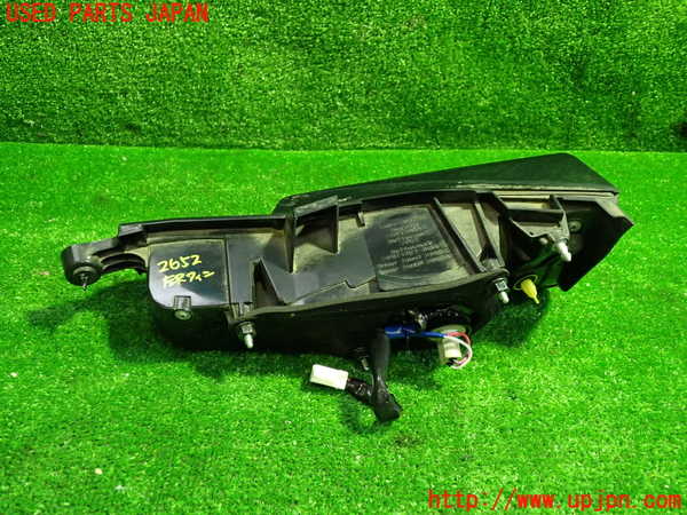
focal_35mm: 30
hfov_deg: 60.0
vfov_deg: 46.8
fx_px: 595
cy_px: 258
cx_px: 344
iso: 500
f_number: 2.3
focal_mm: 5.4
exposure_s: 1/30
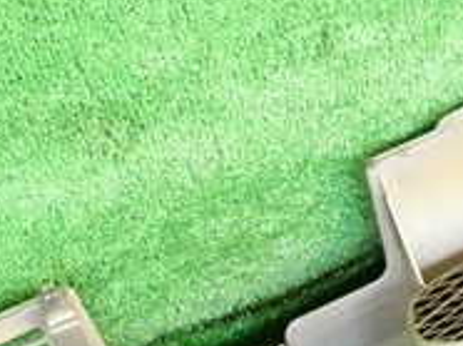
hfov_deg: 20.1
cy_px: 361
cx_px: 334
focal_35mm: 97
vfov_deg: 14.9
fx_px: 1296
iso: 200
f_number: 2.3
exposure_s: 1/60
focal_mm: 5.4
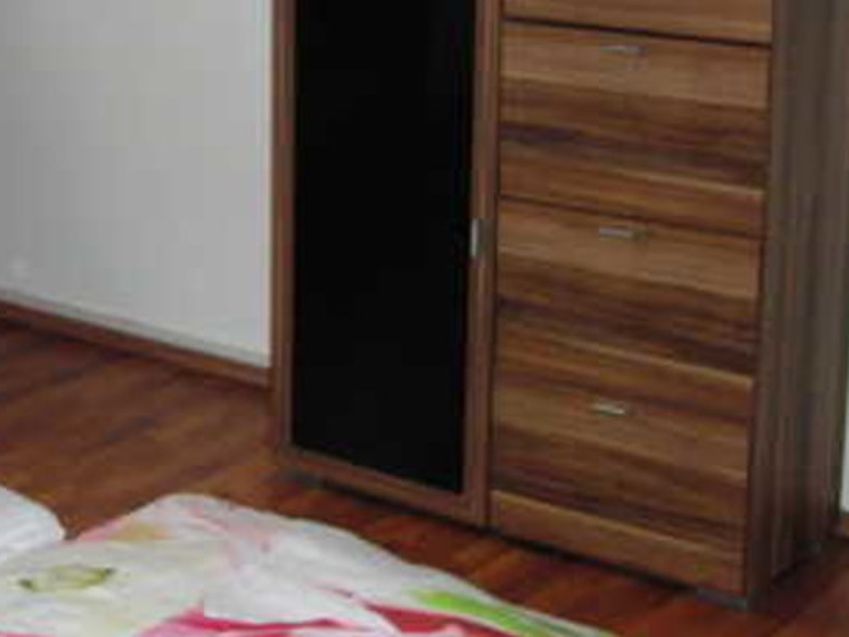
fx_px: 2109
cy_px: 21
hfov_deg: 22.0
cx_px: 7
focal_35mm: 86
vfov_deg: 16.8
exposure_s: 1/40
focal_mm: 6.42
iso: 400
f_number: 3.6
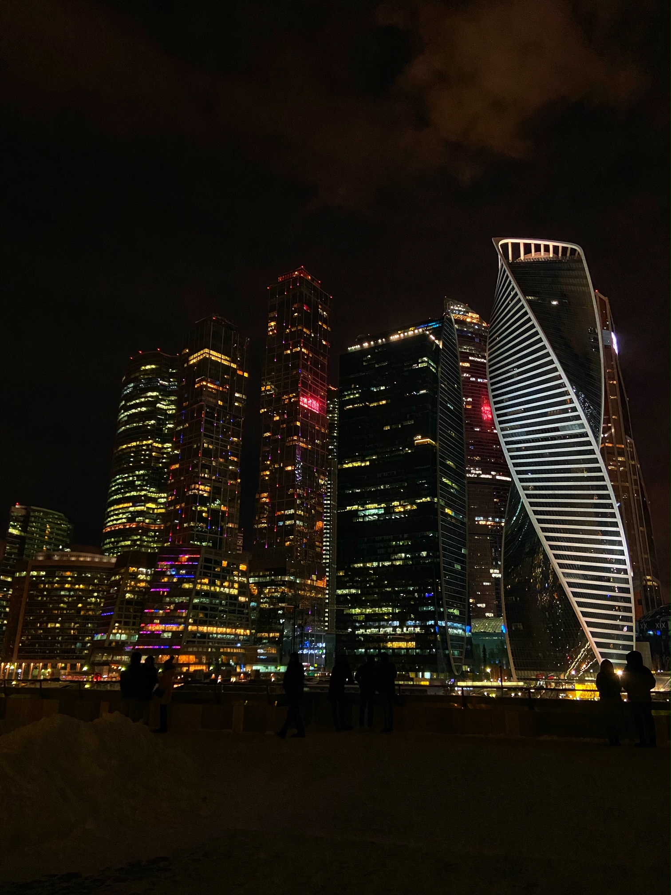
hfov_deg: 53.1
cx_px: 336
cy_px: 448
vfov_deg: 67.3
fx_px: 672
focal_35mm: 26
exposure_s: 1/33
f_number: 1.8
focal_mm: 4.25
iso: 500
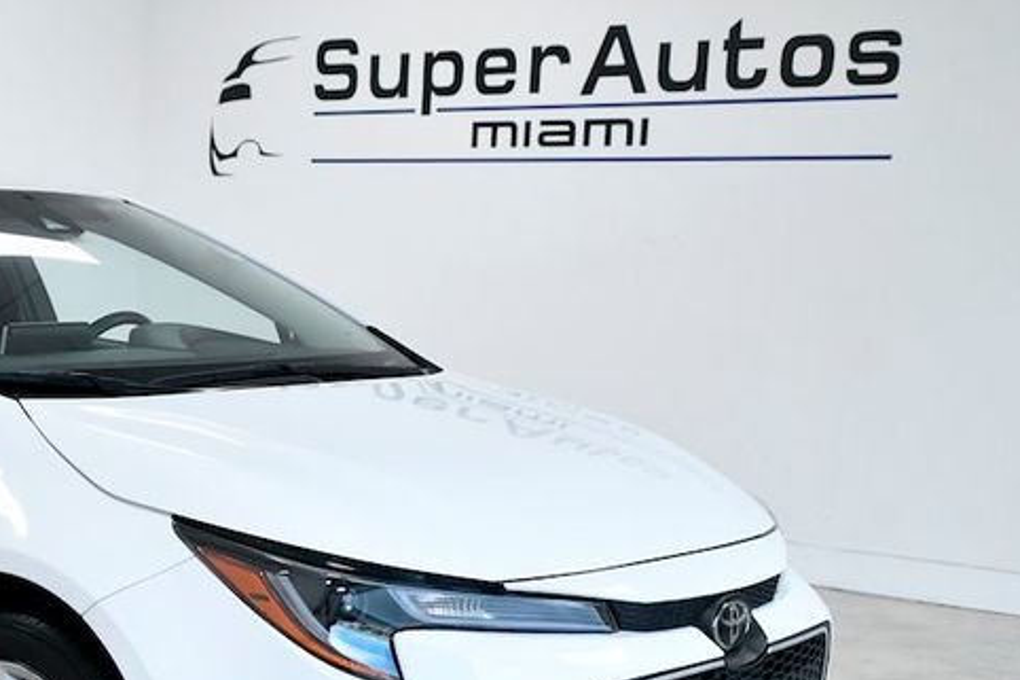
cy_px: 552
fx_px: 1926
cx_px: -21
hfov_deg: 27.8
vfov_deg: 19.8
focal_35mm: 68
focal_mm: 32
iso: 2500
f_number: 4.5
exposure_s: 1/1000
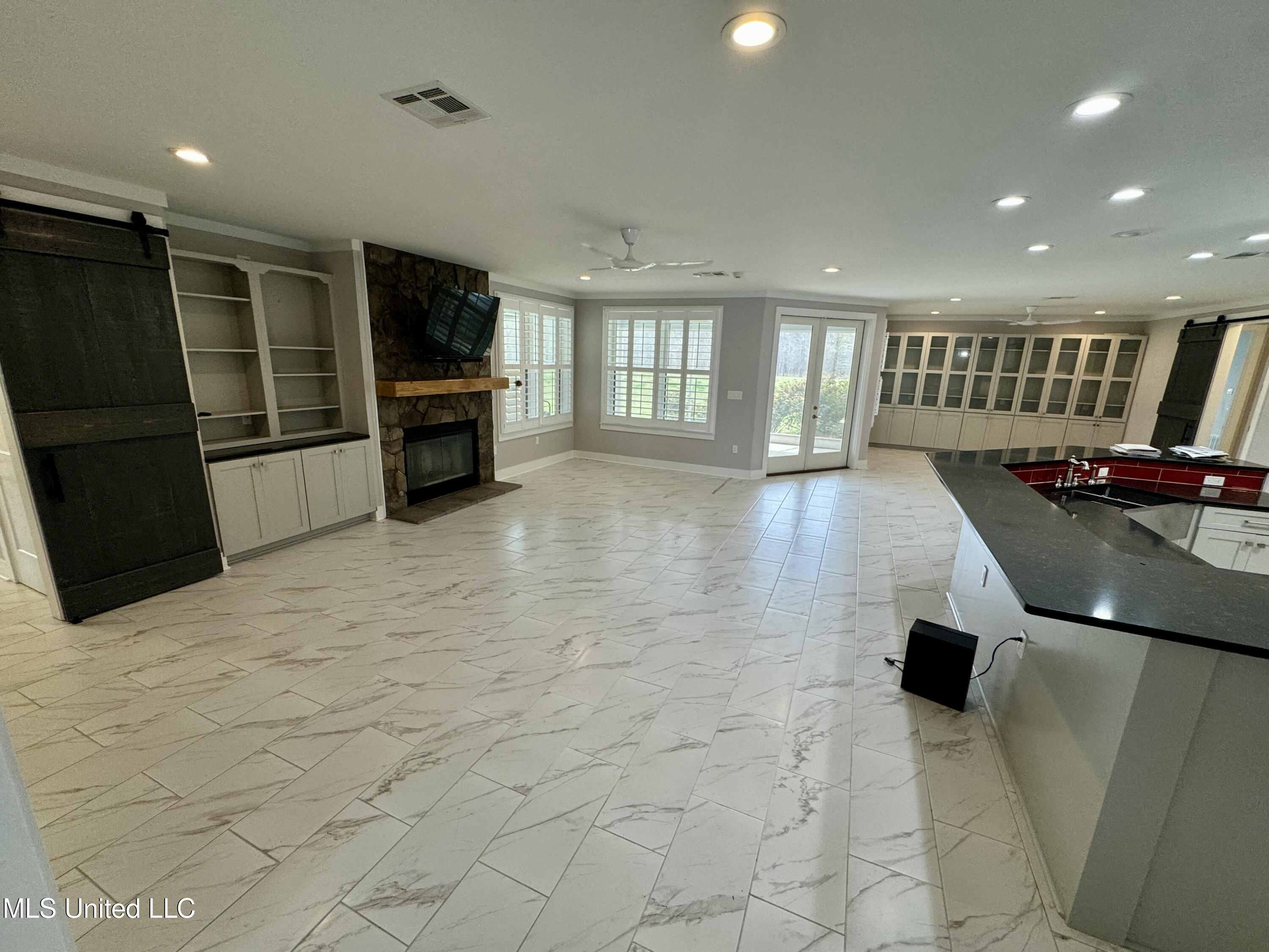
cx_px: 634
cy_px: 476
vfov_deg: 85.7
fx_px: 513
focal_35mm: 14
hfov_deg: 102.1
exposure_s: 1/120
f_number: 2.2
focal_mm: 2.22
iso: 125
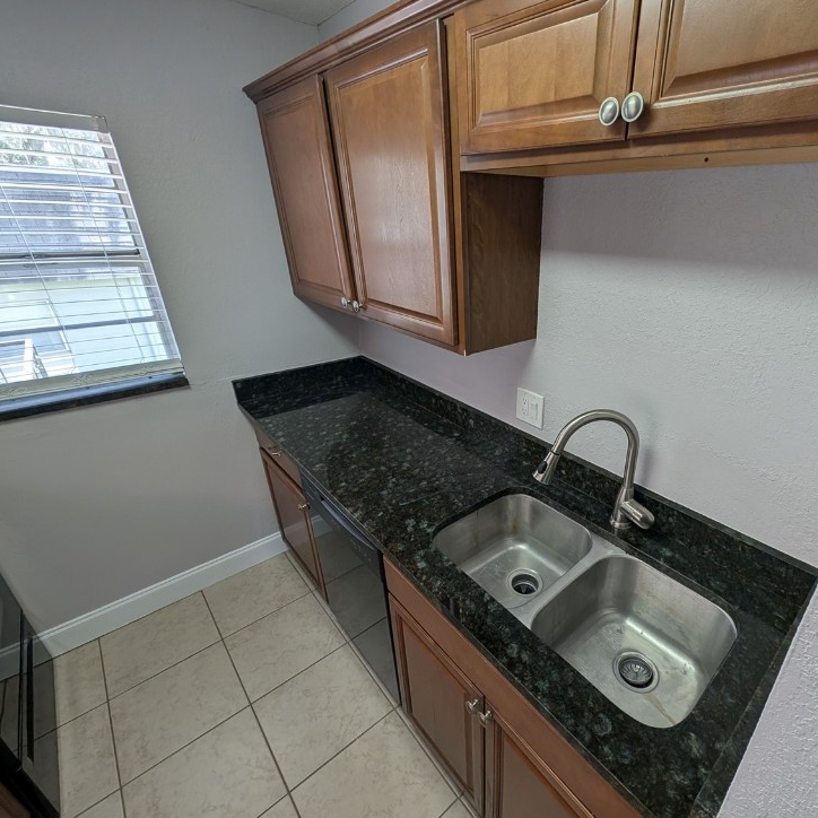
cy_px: 423
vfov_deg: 91.1
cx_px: 513
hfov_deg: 89.2
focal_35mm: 15
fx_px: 401
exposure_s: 1/60
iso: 37
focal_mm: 2.23
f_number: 1.95
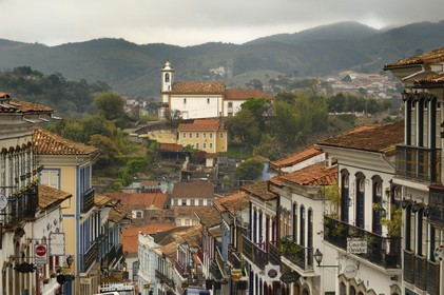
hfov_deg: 18.2
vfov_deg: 12.2
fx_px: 1386
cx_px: 222
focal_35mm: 112
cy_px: 148
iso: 100
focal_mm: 75
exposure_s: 1/20
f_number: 9
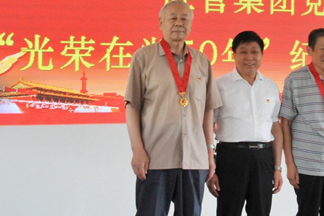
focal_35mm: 83
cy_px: 37
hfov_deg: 24.3
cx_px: 220
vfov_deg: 16.3
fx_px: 747
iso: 1250
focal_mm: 24
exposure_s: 1/30
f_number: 7.1
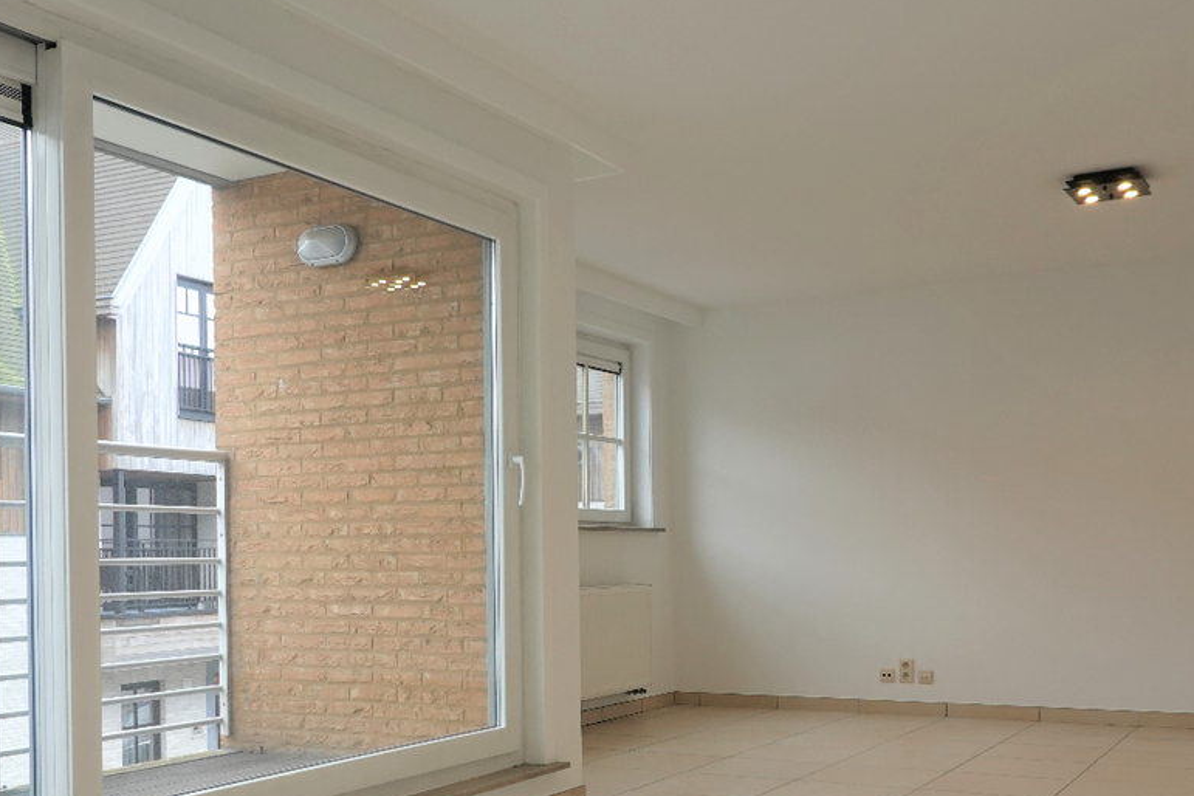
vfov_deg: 31.4
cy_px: 575
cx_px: 558
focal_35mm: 42
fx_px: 1393
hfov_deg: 46.4
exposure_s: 1/100
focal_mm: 9
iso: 125
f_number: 2.8
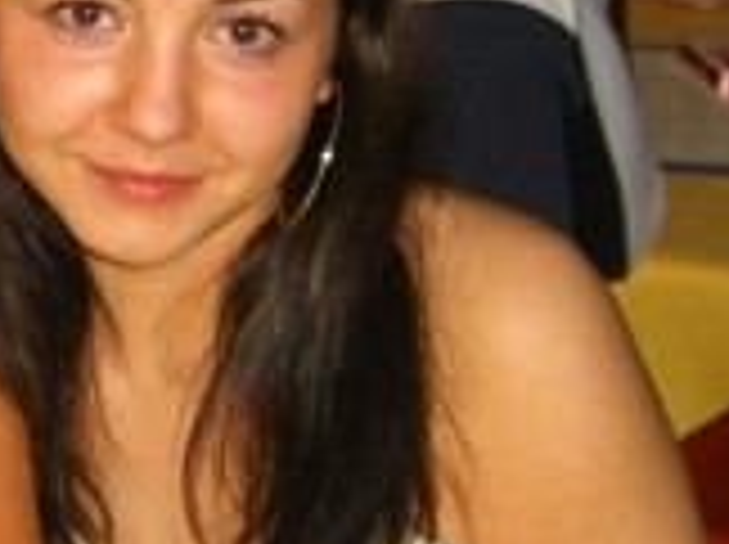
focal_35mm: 141
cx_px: -68
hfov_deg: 13.7
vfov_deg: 10.5
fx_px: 2965
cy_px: 85
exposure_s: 1/60
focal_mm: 7.9
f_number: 2.8
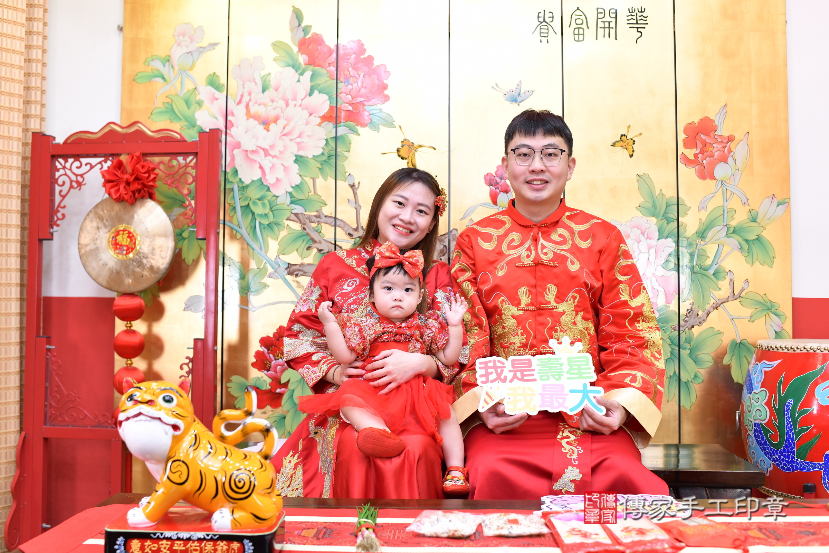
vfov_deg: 37.9
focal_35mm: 35
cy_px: 276
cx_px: 414
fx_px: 806
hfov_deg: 54.4
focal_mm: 35
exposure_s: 1/200
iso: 1000
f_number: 4.5
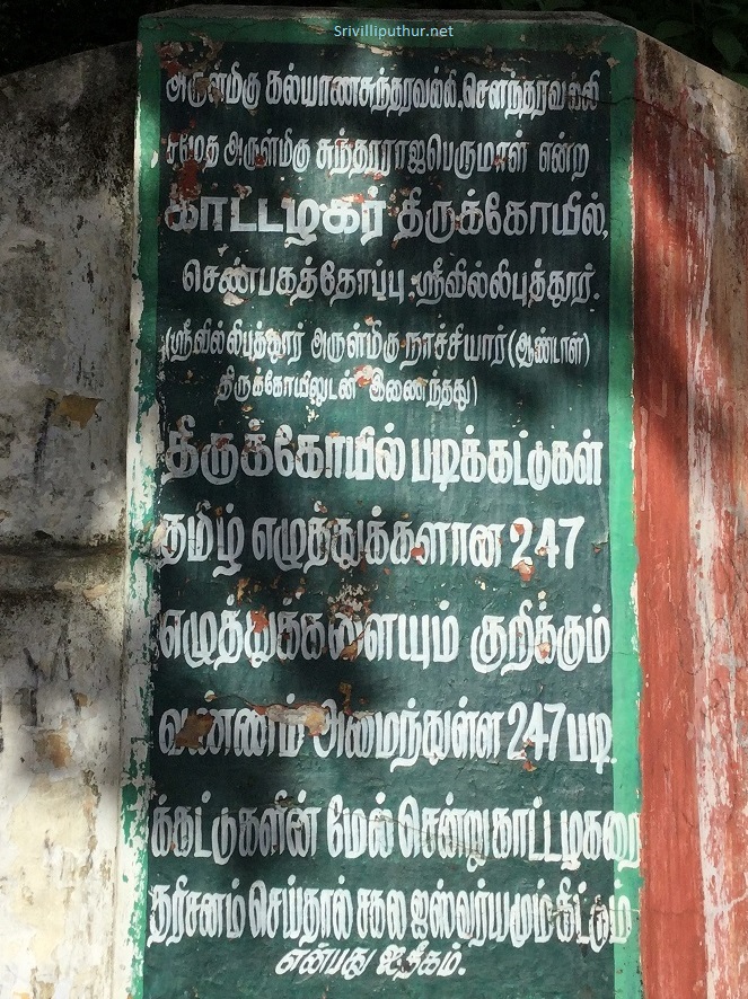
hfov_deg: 45.4
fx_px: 894
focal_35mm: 31
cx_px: 374
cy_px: 500
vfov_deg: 58.4
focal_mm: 3.3
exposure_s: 1/1664
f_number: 2.4
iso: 25
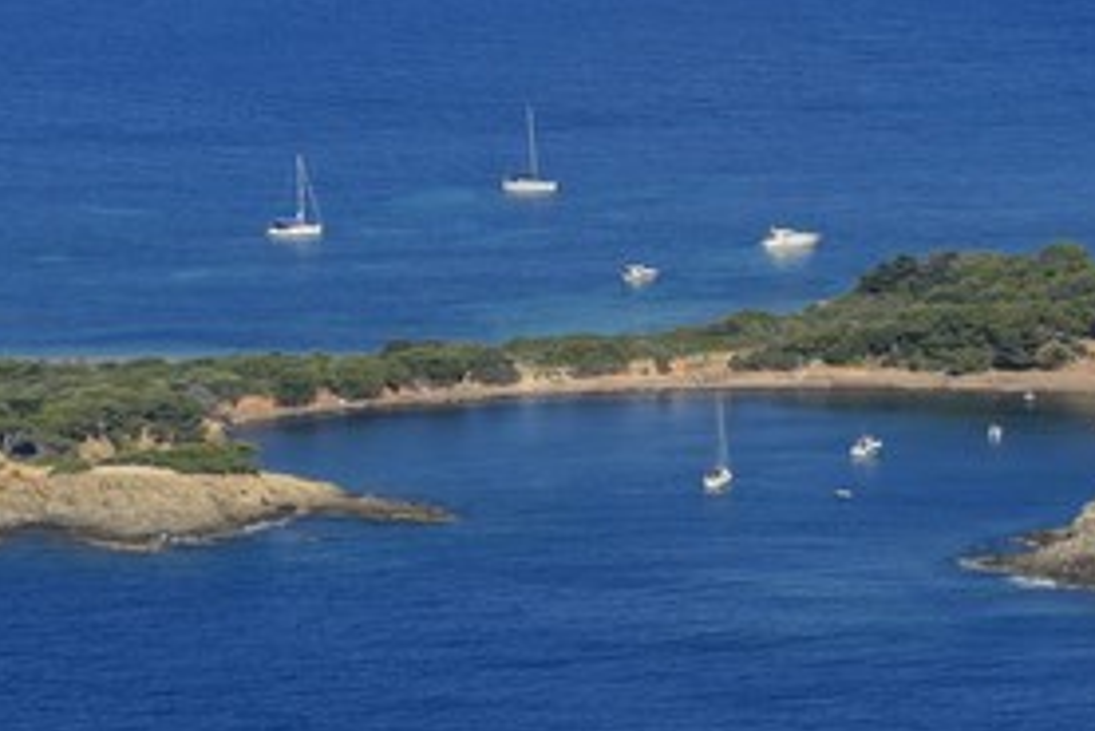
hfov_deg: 6.8
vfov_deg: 4.5
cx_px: 810
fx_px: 9221
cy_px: 356
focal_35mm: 303
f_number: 11
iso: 800
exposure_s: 1/1600
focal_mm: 200
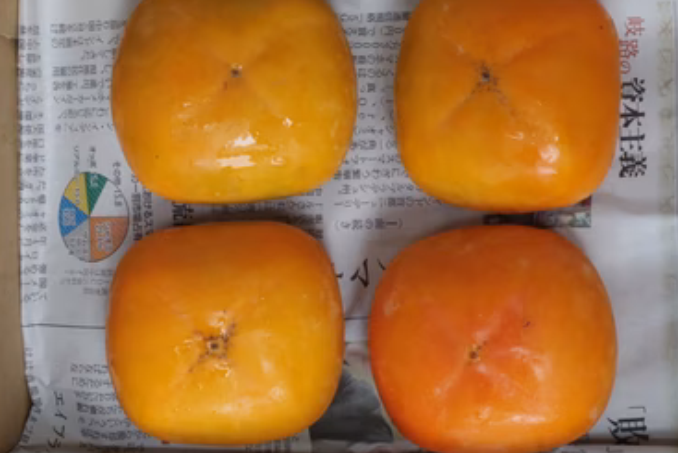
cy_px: 237
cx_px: 331
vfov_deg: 14.6
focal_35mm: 94
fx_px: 1771
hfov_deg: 21.7
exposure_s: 1/100
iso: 320
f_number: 4.5
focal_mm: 15
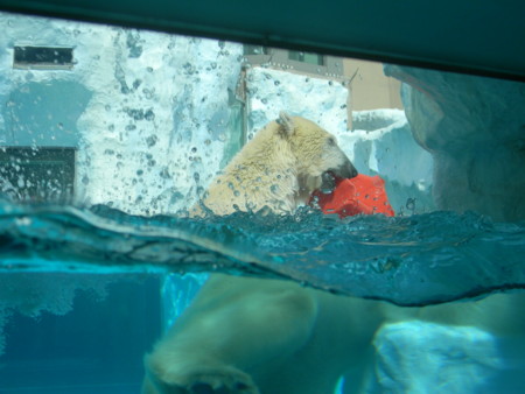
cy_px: 197
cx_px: 262
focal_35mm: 47
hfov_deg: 40.4
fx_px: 713
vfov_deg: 30.9
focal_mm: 8.6
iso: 80
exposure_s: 1/728
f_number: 3.9
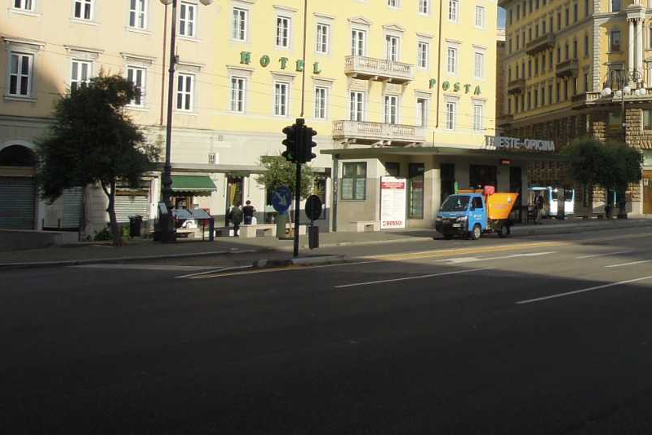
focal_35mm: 50
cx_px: 638
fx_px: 906
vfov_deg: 26.7
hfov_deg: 36.0
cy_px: 109
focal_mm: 4.3
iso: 160
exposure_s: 1/1600
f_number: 4
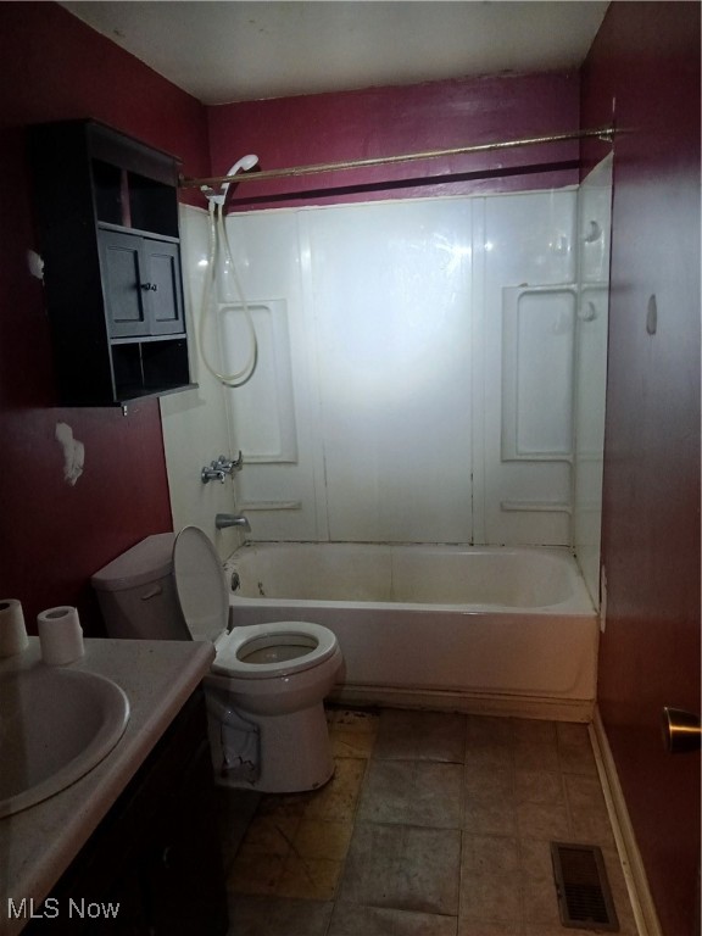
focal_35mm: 26
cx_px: 351
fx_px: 703
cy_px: 468
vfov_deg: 67.3
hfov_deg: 53.1
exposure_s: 1/30
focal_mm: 3.98
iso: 250
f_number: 1.8
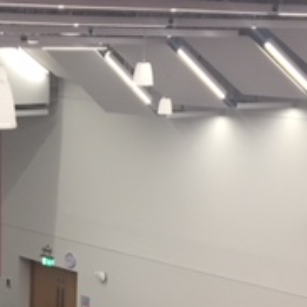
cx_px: 56
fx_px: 903
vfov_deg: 18.6
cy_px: 337
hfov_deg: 19.1
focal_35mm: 90
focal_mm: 4.15
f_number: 2.2
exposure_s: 1/33
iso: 40
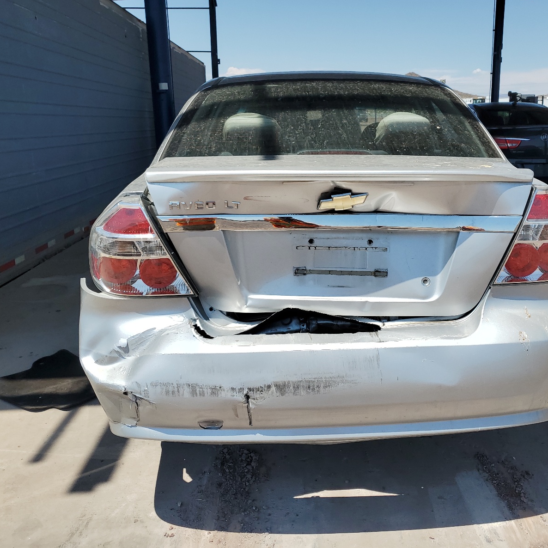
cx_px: 335
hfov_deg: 52.1
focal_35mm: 31
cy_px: 272
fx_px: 555
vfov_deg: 52.5
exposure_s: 1/5000
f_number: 1.5
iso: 50
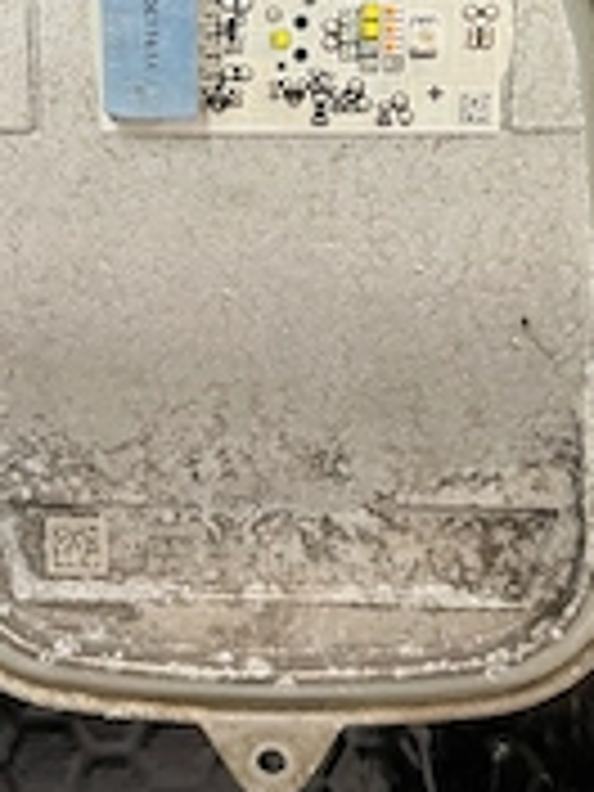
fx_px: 1350
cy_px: 230
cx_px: 243
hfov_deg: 24.8
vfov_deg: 32.3
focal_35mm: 59
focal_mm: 5.7
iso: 400
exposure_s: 1/50
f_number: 1.5
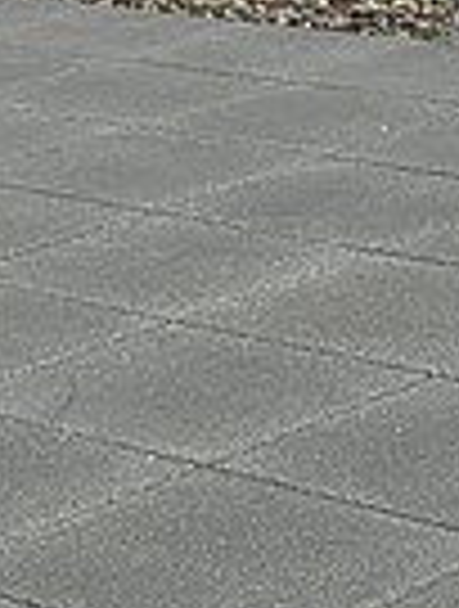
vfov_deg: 10.8
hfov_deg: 8.5
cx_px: 18
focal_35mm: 174
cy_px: -378
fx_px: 3062
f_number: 1.7
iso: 12
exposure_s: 1/1737
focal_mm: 6.3
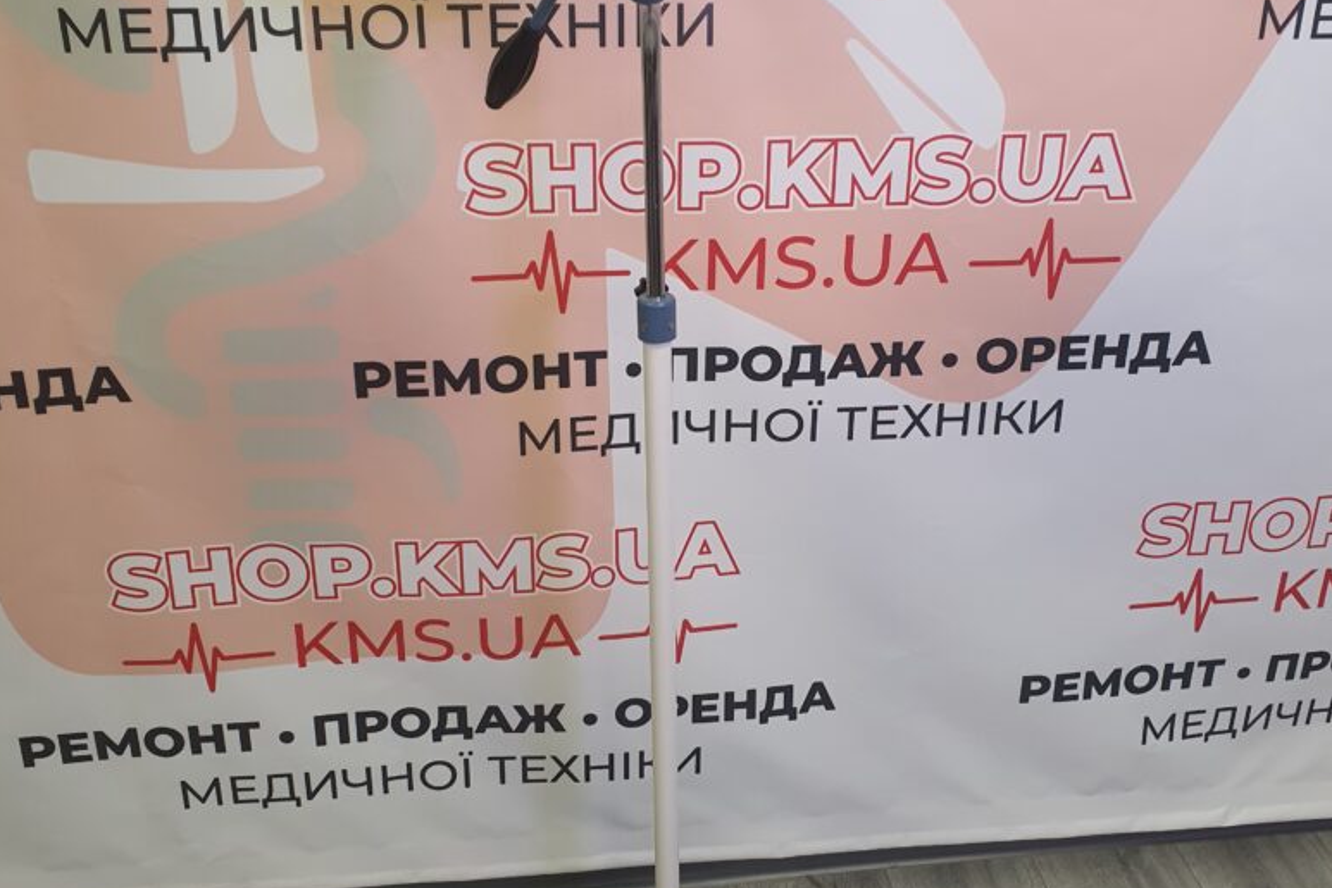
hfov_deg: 65.5
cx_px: 657
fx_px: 1036
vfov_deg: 46.4
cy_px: 435
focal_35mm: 28
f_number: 2.4
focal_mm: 4.3
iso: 160
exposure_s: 1/50
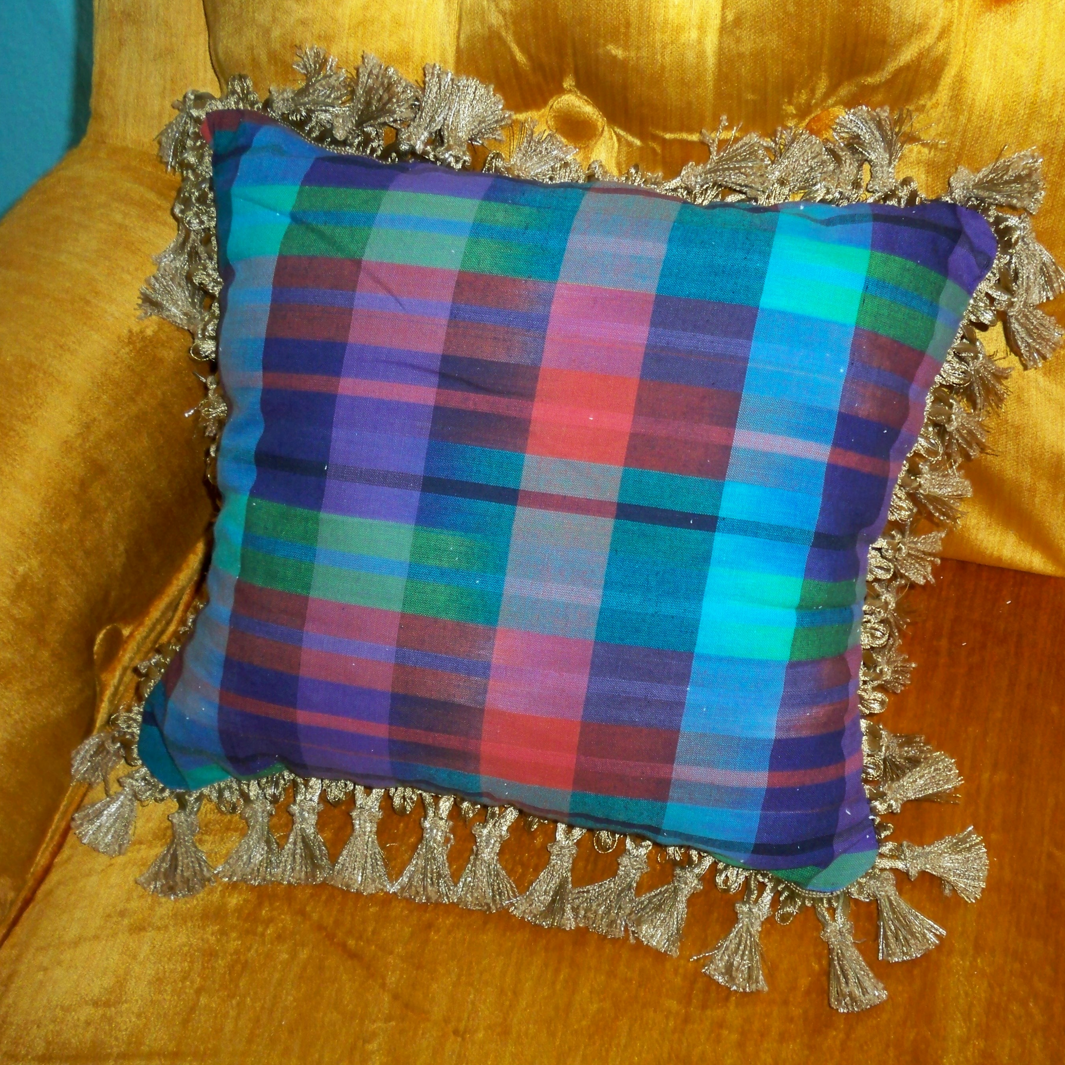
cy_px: 535
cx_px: 626
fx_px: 1462
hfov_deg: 39.9
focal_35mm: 42
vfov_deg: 40.0
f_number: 3.1
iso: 200
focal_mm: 6.3
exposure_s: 1/30
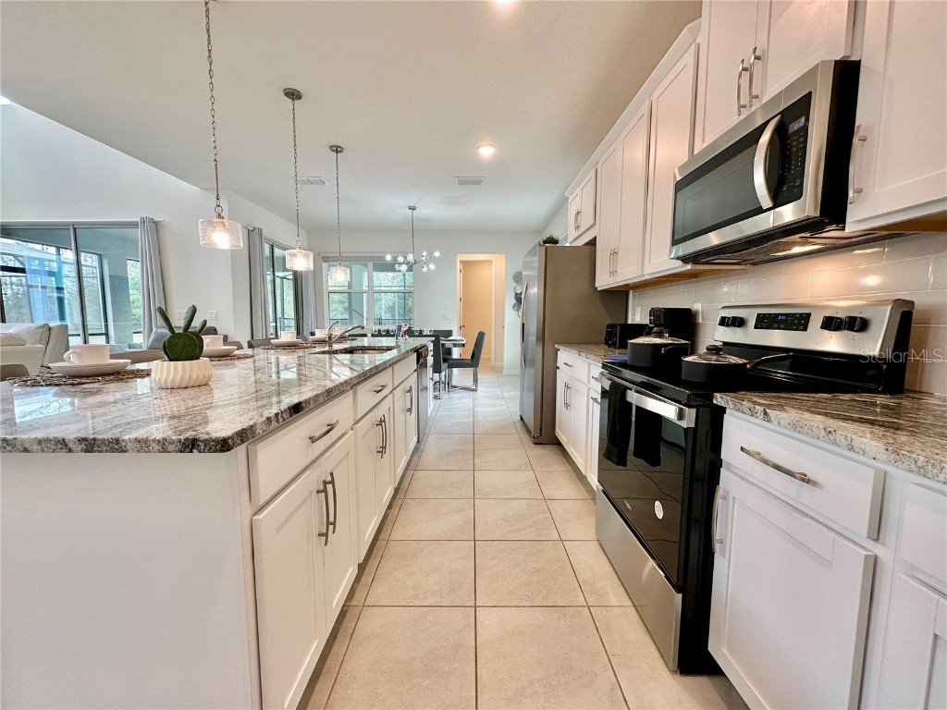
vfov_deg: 85.7
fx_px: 383
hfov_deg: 102.1
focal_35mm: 14
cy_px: 355
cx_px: 474
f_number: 2.2
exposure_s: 1/120
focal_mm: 2.22
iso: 125
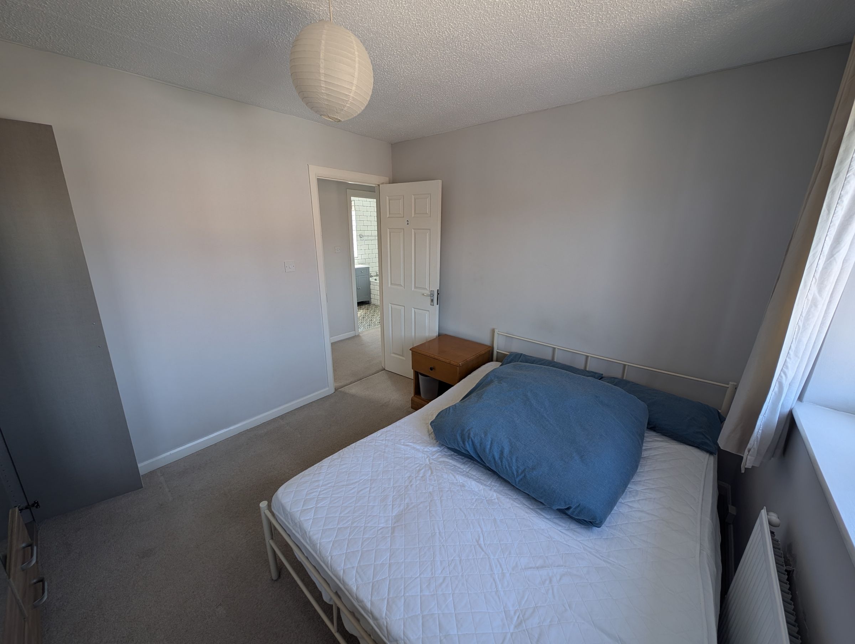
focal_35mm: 12
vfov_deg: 94.6
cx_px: 428
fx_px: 297
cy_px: 322
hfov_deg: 110.5
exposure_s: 1/91.6
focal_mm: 2.23
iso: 38
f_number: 1.95
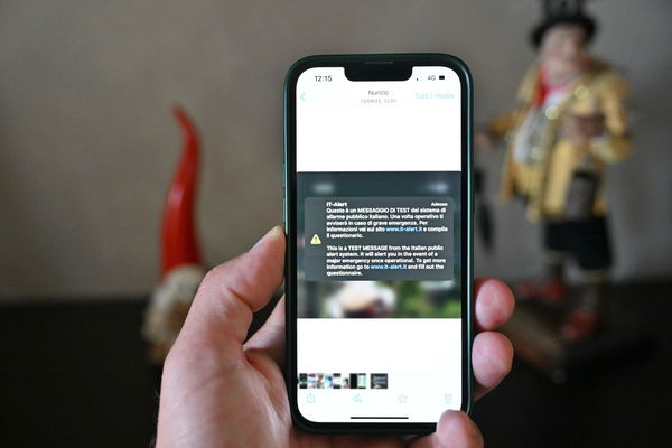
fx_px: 896
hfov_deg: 41.1
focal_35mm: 48
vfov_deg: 28.1
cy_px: 224
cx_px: 336
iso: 3200
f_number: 4
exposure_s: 1/500
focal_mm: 48
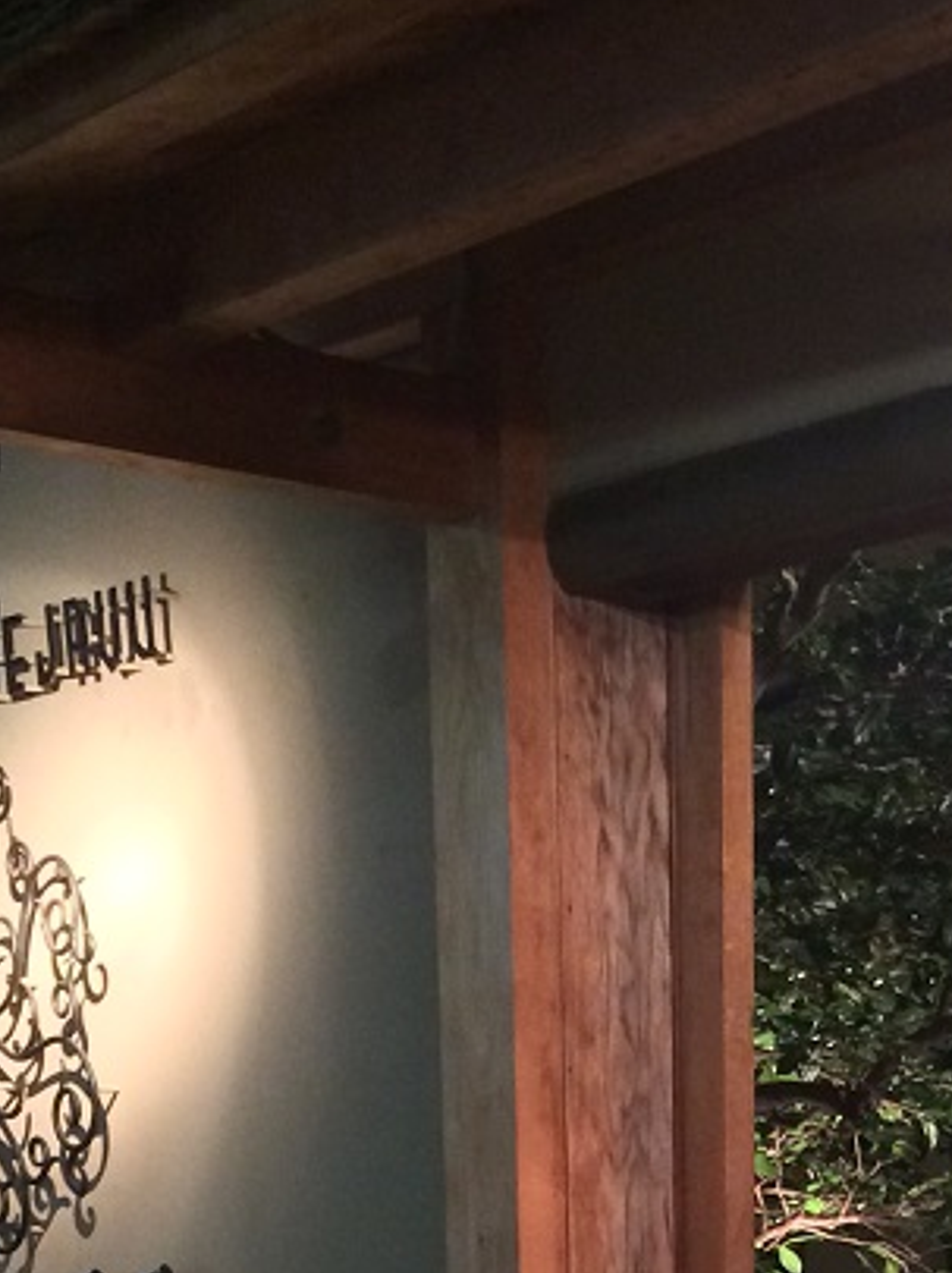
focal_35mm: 86
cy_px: 1836
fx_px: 3159
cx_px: 955
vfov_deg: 20.1
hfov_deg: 16.8
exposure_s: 1/24
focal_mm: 4.15
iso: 320
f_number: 2.2
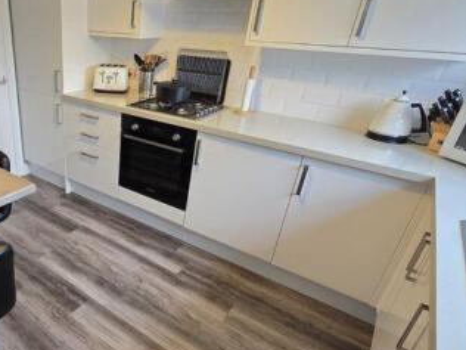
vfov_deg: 56.8
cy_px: 185
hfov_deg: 66.1
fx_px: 323
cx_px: 104
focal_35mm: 24
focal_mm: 2.2
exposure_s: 1/50
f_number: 1.9
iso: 250
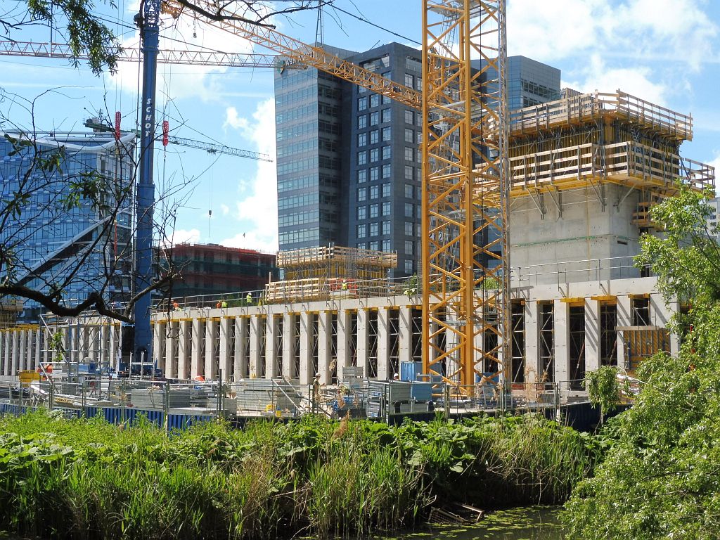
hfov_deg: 40.4
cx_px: 360
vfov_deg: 30.9
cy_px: 270
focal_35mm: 47
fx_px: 978
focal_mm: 8.5
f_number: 5
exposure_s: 1/500
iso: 100
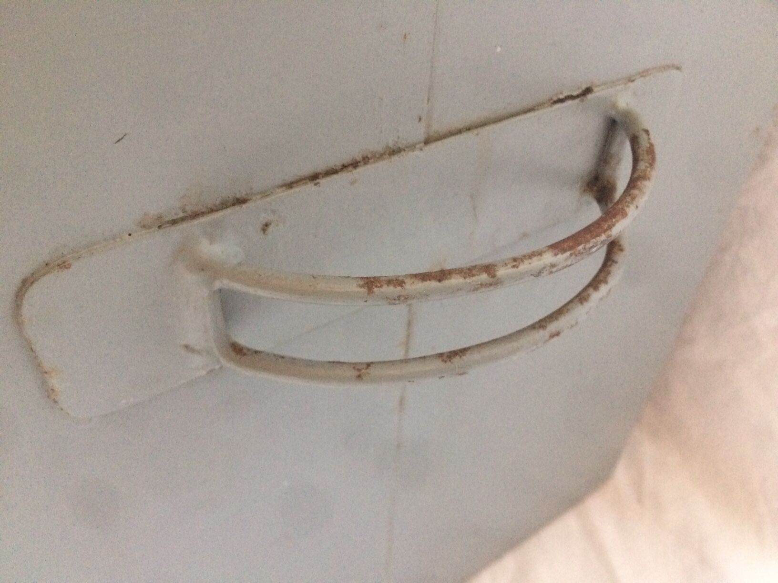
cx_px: 389
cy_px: 292
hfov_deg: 61.7
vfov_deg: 48.2
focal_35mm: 29
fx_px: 652
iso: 320
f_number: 2.2
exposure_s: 1/25
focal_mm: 4.15
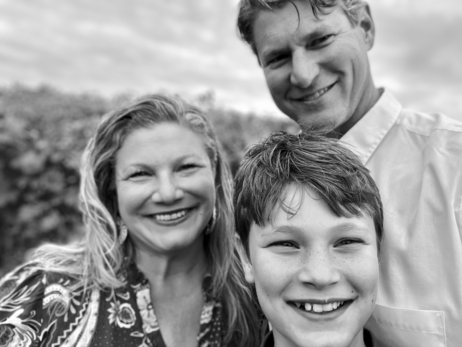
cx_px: 231
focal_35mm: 30
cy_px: 174
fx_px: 400
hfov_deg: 60.0
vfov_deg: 46.8
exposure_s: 1/121
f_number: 1.9
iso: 25
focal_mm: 2.69
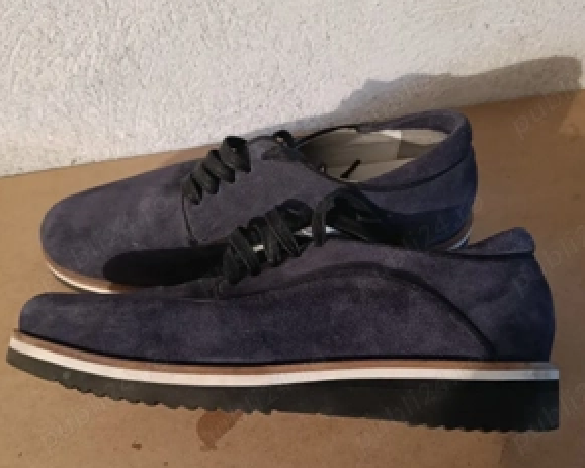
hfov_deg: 57.2
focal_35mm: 31
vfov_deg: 47.0
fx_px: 537
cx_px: 302
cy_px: 265
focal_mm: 6.11
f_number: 1.65
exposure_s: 1/25.1
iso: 3443
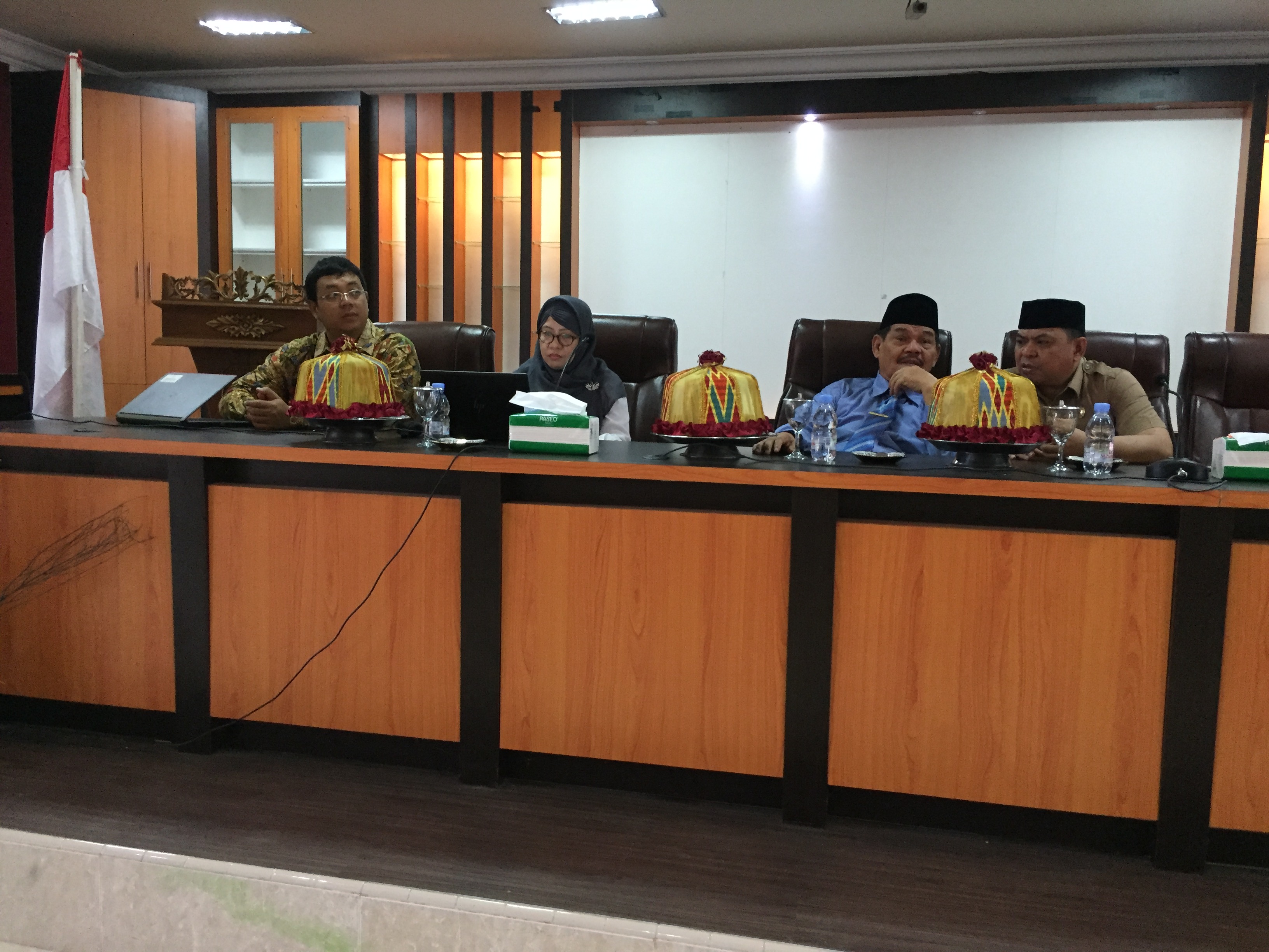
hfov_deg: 61.7
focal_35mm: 29
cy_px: 476
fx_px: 1063
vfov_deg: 48.2
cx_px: 634
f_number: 2.2
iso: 320
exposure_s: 1/33
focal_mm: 4.15
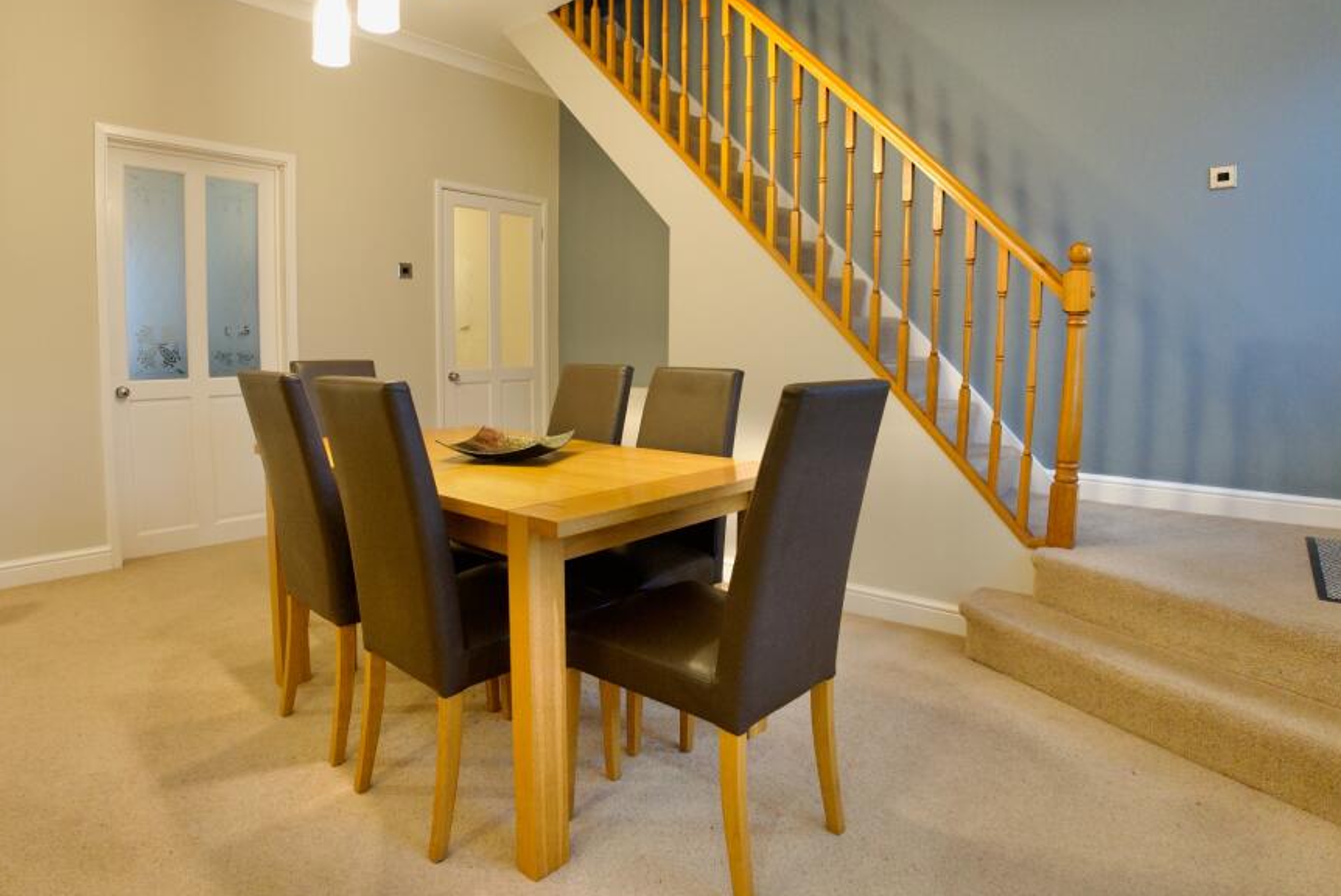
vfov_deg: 64.4
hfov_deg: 86.8
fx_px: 708
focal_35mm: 19
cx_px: 635
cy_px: 395
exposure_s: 1/60
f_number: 5.6
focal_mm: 16
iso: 4000
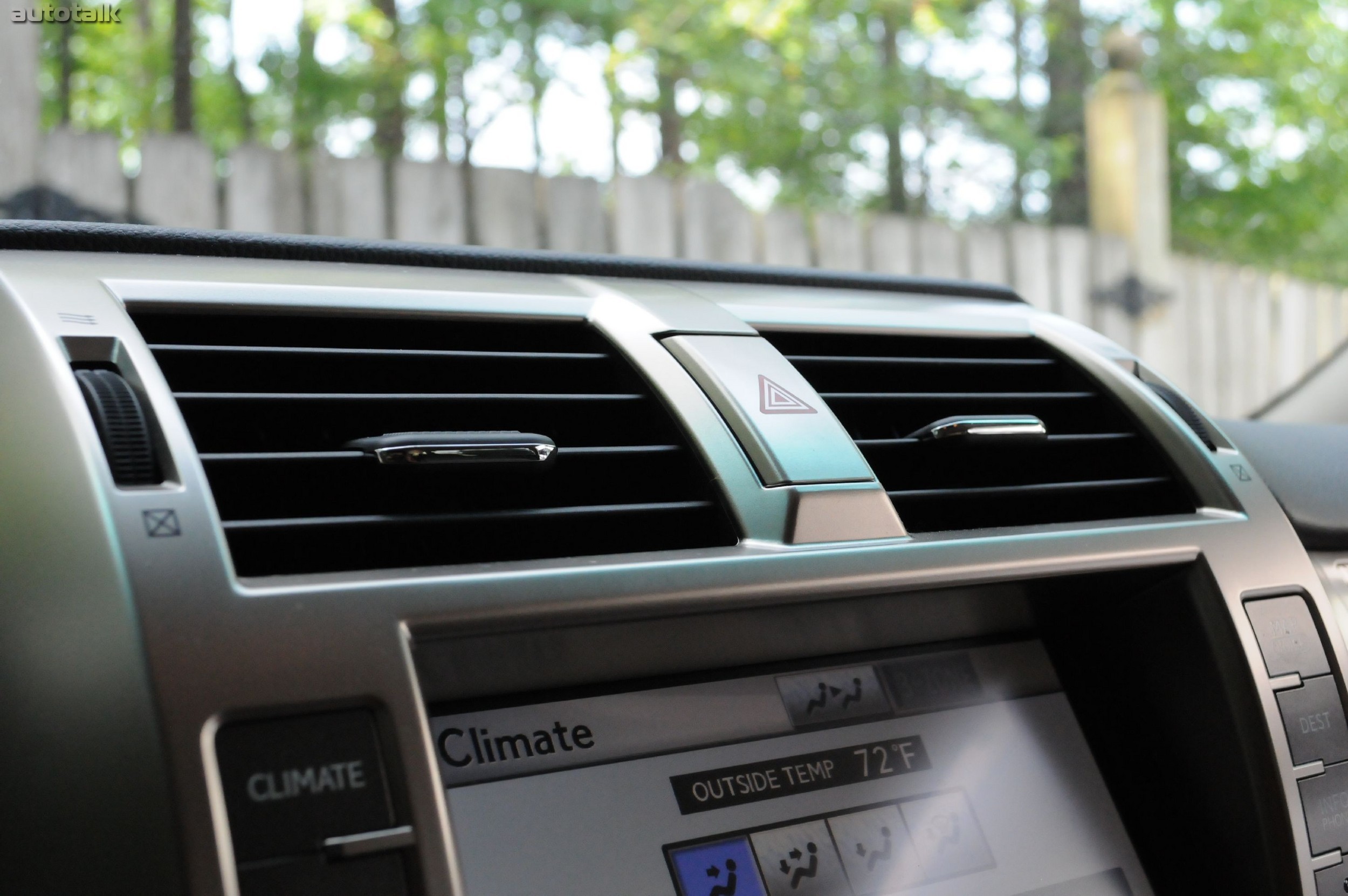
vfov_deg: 30.8
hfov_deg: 45.0
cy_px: 448
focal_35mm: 44
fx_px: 1627
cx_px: 674
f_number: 6.3
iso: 2000
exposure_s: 1/400
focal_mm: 29
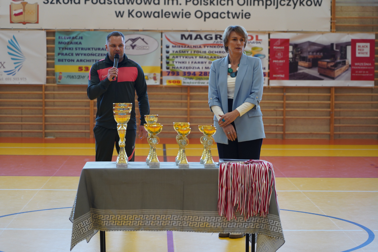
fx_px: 1103
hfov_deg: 19.5
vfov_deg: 13.0
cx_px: 189
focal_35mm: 105
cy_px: 126
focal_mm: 105
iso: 1250
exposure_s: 1/100
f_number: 4
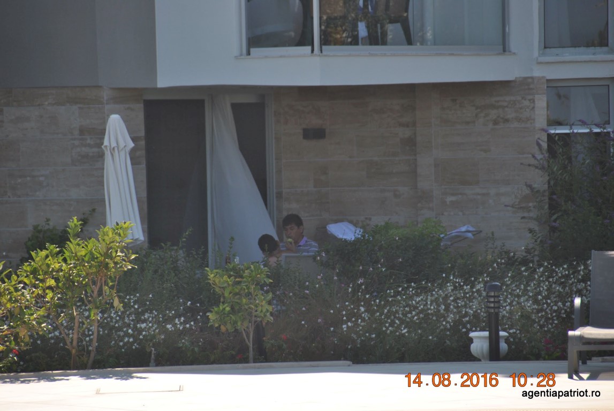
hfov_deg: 6.9
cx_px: 307
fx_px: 5123
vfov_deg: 4.6
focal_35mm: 300
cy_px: 206
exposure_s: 1/800
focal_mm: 200
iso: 200
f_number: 5.6
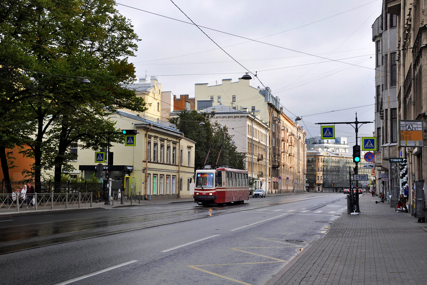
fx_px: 569
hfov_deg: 41.1
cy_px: 142
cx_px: 214
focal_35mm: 48
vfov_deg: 28.1
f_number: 5.6
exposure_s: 1/250
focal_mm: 32
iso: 200
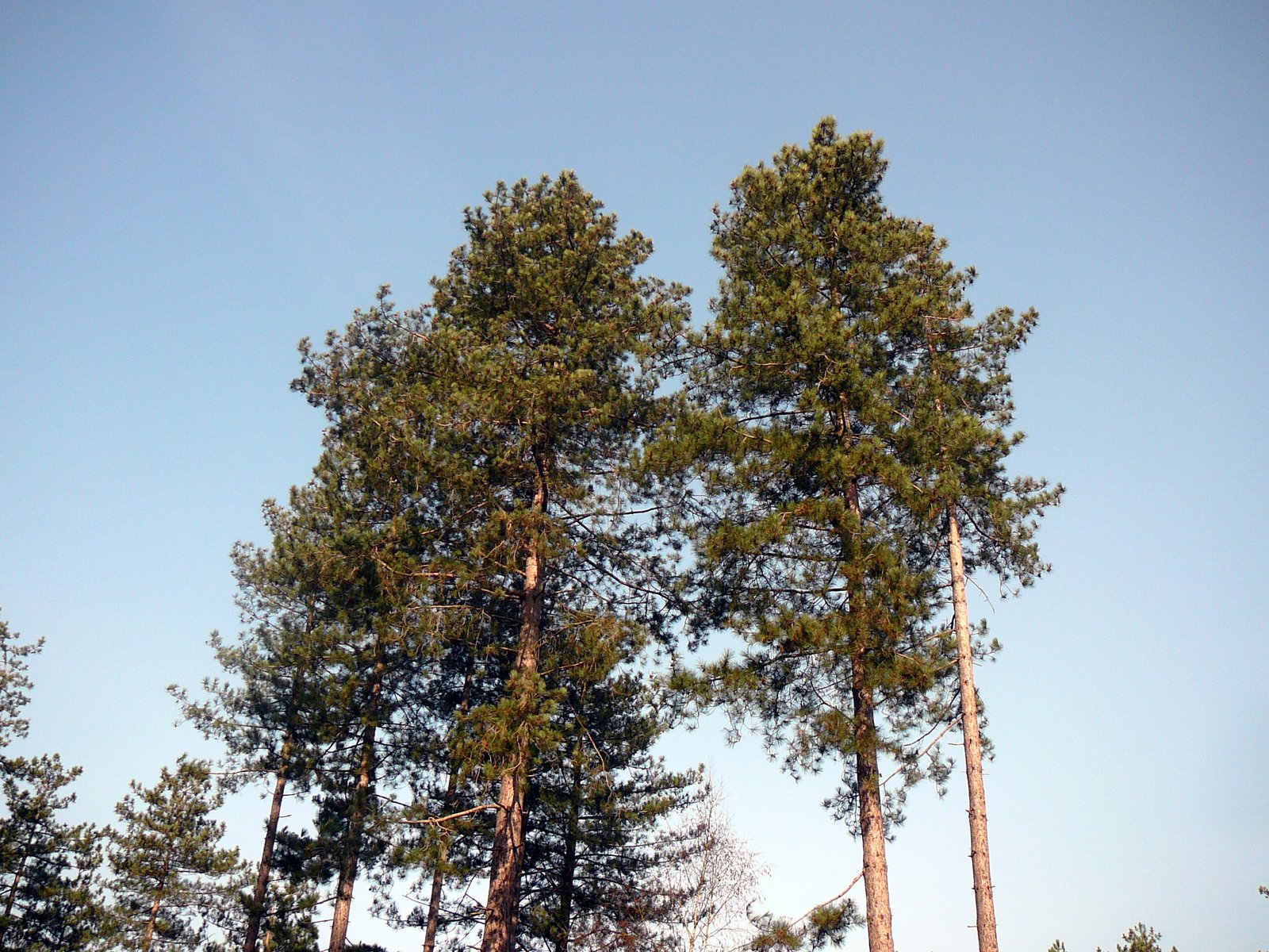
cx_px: 634
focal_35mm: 35
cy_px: 476
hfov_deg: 52.6
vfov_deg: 40.7
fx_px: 1283
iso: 80
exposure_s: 1/800
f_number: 2.8
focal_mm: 5.2
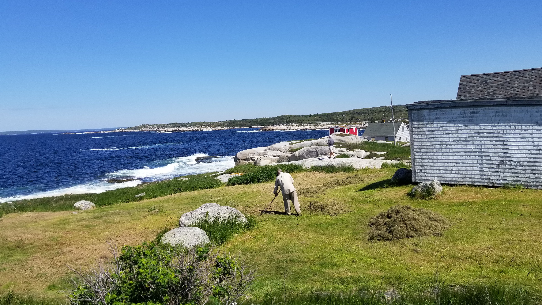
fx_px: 417
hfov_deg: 66.1
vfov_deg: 39.7
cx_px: 269
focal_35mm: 29
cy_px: 104
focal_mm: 4.25
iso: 50
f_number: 1.7
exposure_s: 1/3240
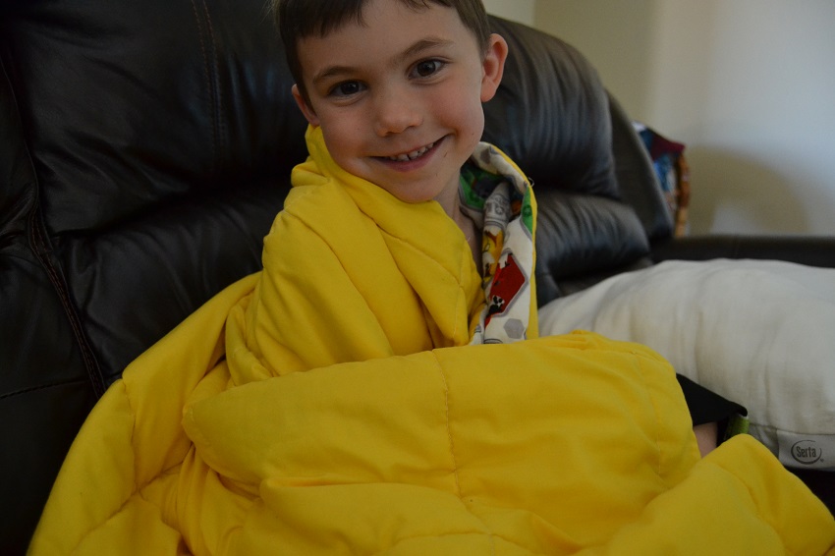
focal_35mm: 27
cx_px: 418
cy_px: 278
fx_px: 626
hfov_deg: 67.4
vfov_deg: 47.9
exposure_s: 1/60
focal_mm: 18
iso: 1800
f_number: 3.5
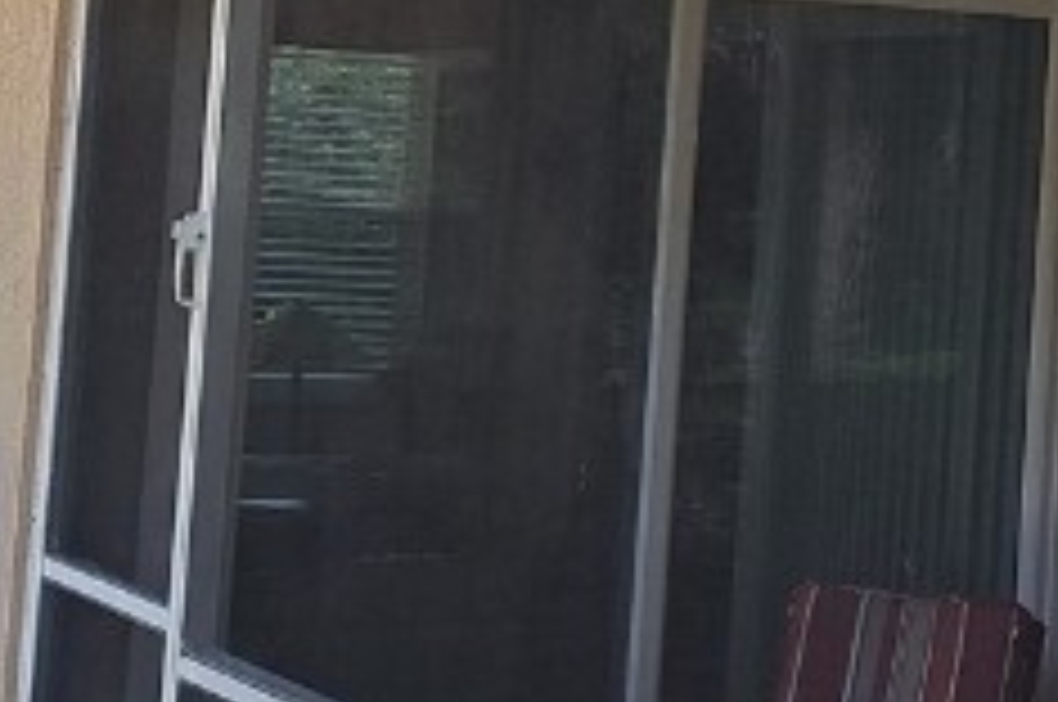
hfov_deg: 18.0
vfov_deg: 12.3
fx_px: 3199
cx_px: 1216
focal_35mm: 109
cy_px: -81
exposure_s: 1/202
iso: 50
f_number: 1.8
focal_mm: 5.23
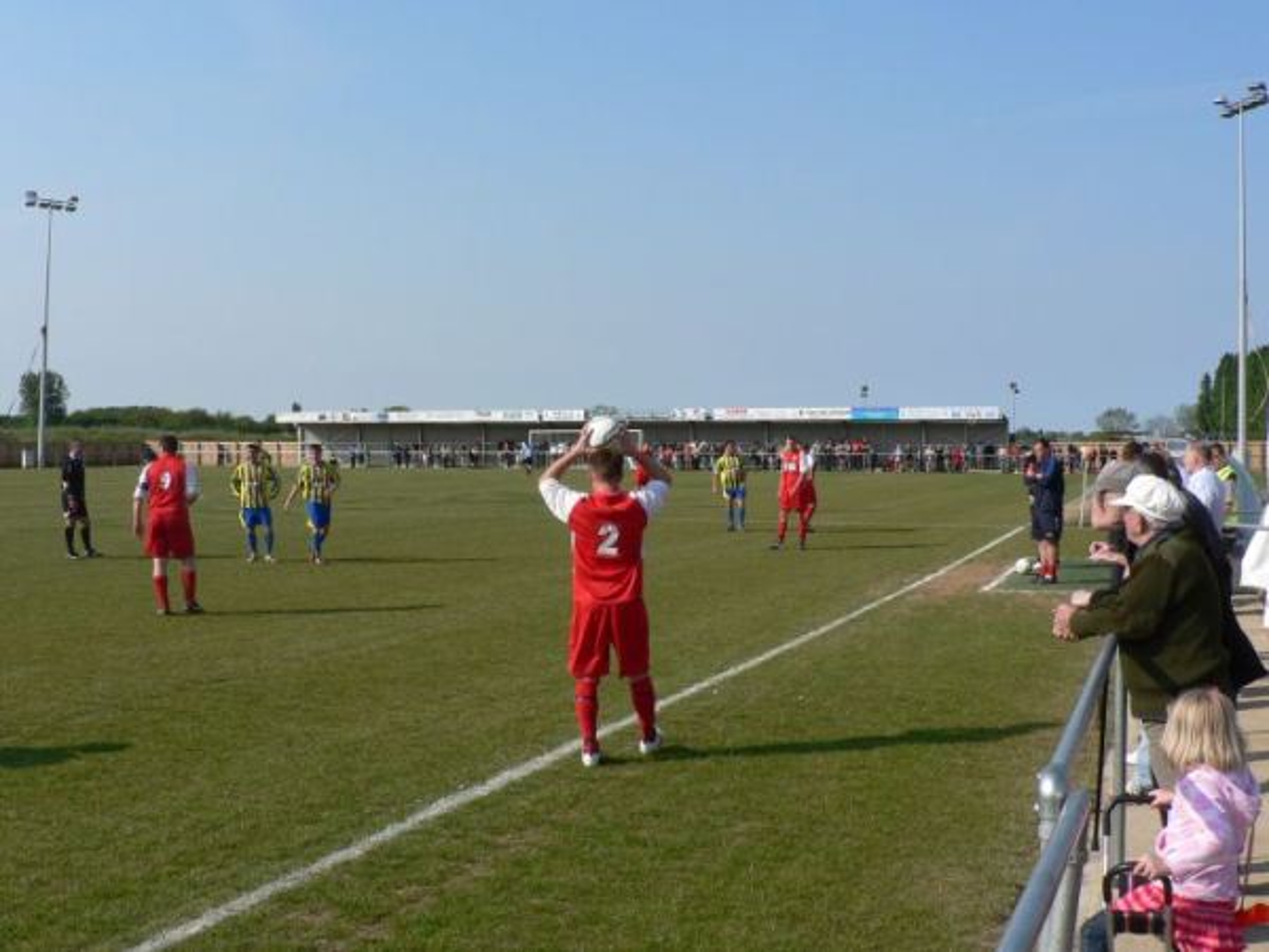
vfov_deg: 39.7
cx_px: 634
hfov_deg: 51.4
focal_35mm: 36
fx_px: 1320
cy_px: 476
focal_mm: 6
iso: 80
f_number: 5.6
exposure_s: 1/400
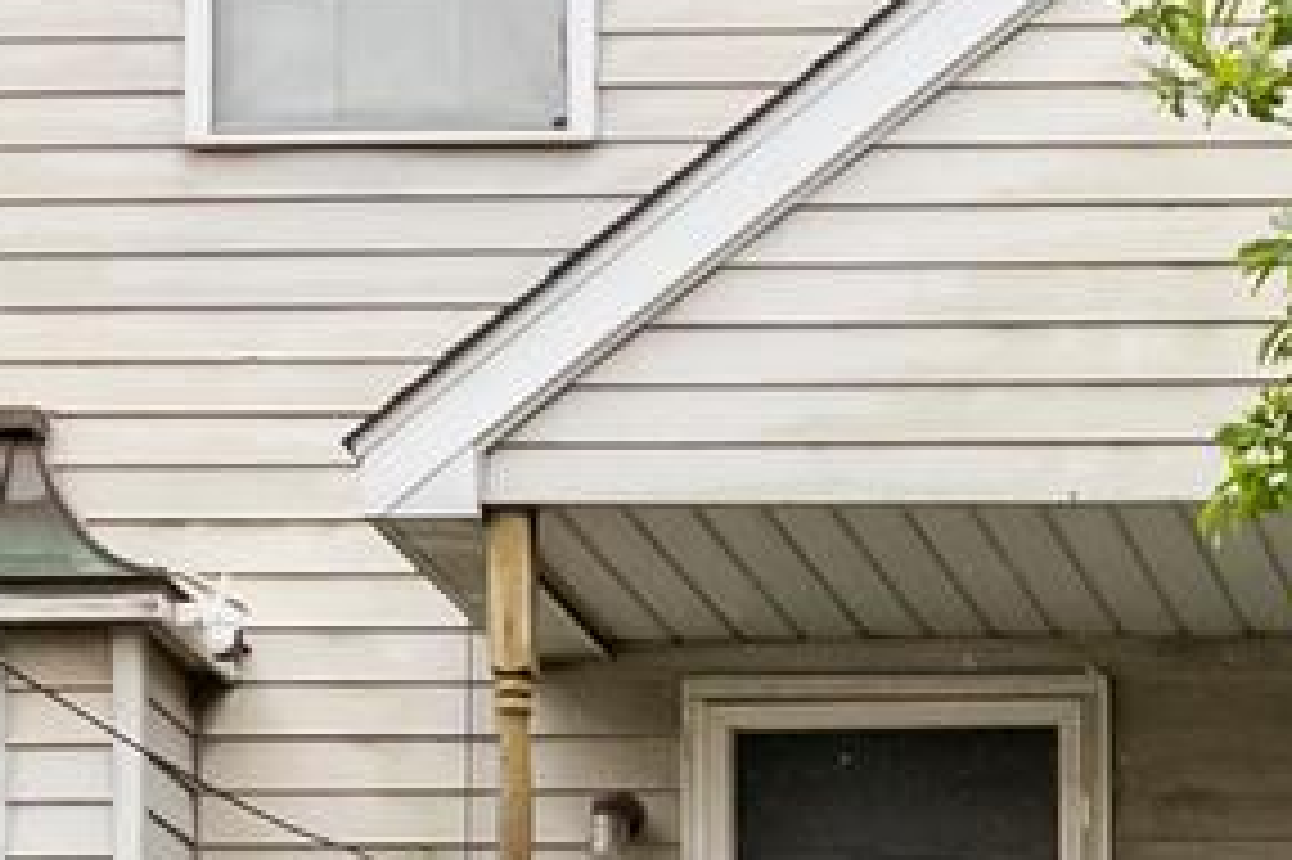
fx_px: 5380
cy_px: 930
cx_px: 1841
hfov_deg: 13.1
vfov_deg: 9.1
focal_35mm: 150
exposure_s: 1/800
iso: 2500
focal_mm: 21
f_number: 8
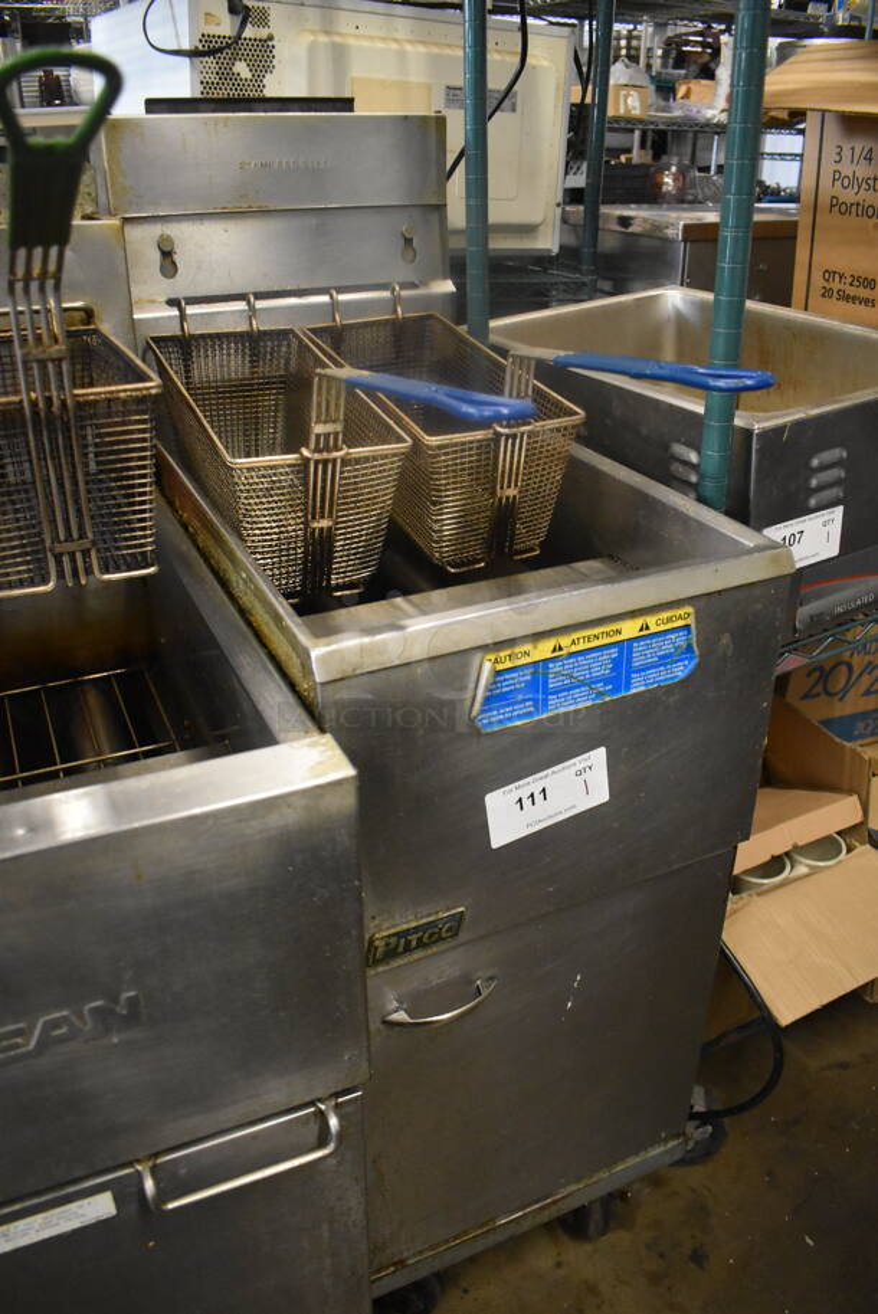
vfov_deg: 67.3
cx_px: 439
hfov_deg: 48.0
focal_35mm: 27
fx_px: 986
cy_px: 657
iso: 4000
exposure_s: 1/125
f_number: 3.5
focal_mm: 18
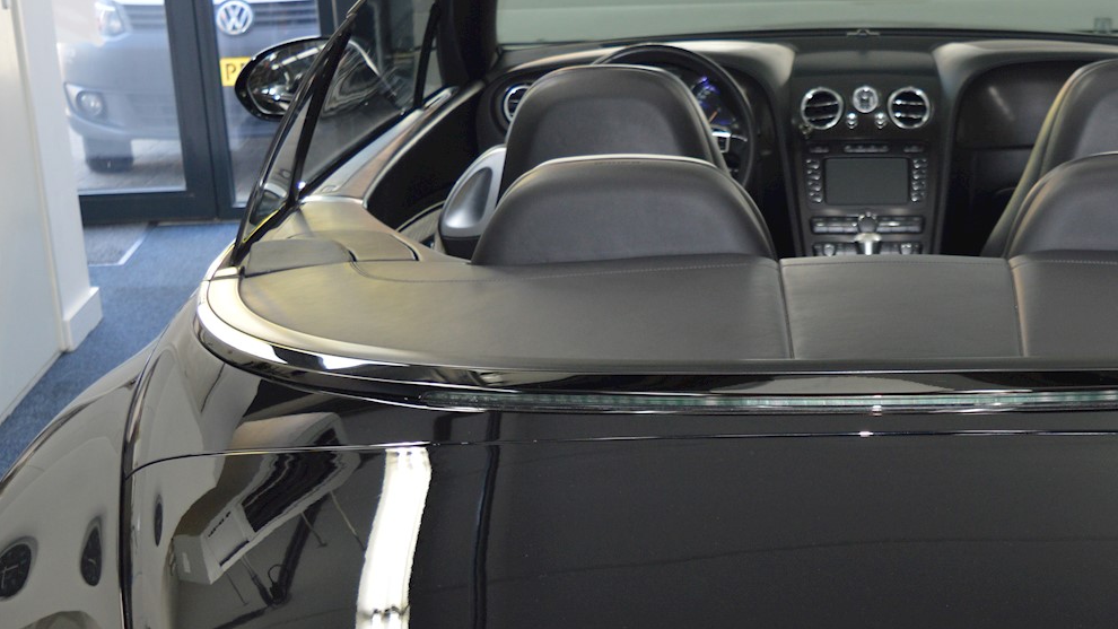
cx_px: 901
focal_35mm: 70
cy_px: 556
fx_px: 2076
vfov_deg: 17.0
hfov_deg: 29.4
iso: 400
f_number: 4
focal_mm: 23
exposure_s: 1/80
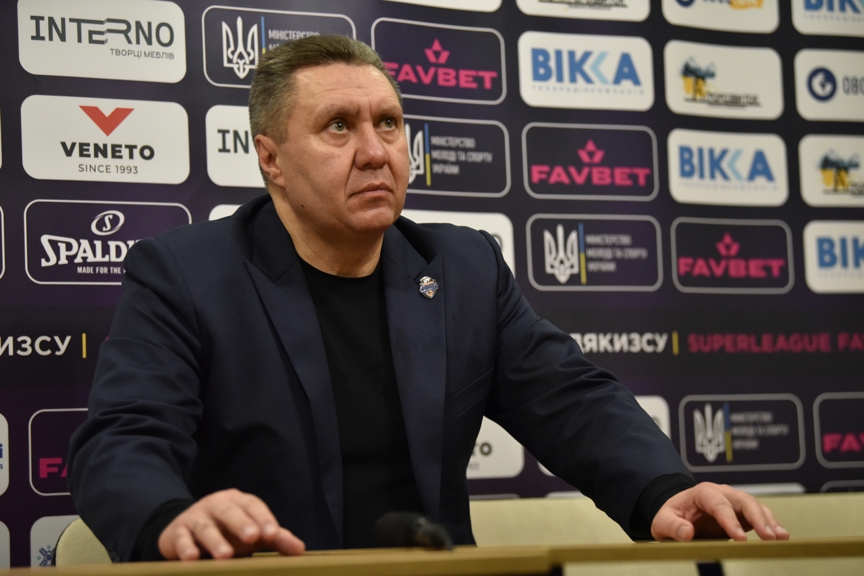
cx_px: 432
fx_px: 2352
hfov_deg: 20.8
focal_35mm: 98
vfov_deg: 14.0
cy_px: 288
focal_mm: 98
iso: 4000
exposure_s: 1/640
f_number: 2.8
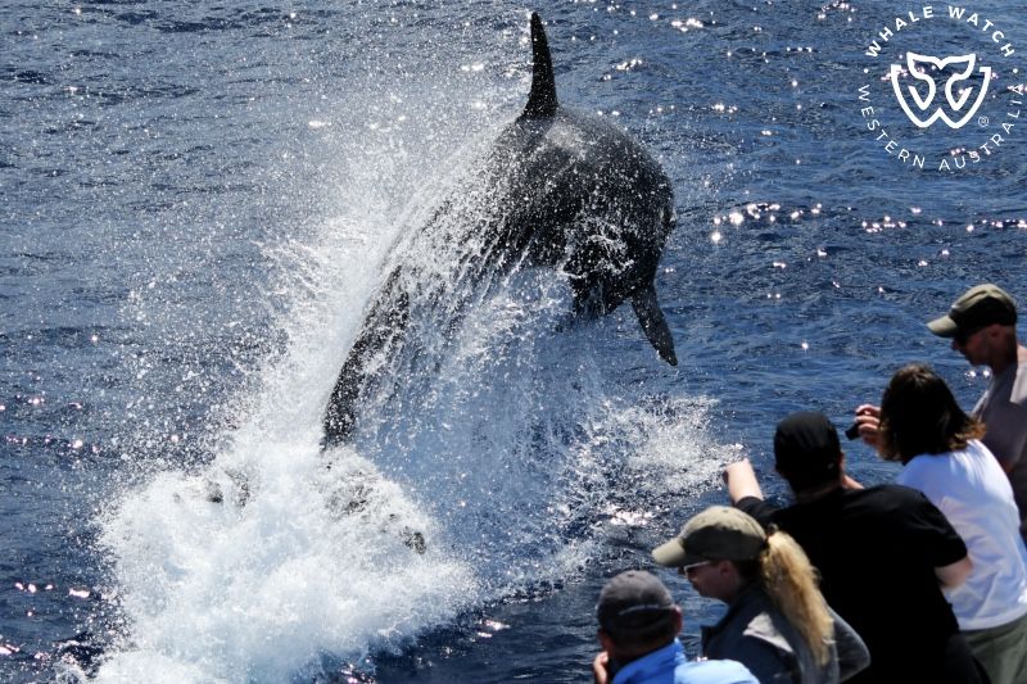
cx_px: 514
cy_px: 342
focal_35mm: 60
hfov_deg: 33.4
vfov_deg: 22.6
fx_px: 1711
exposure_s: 1/8000
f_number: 5
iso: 500
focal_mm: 60
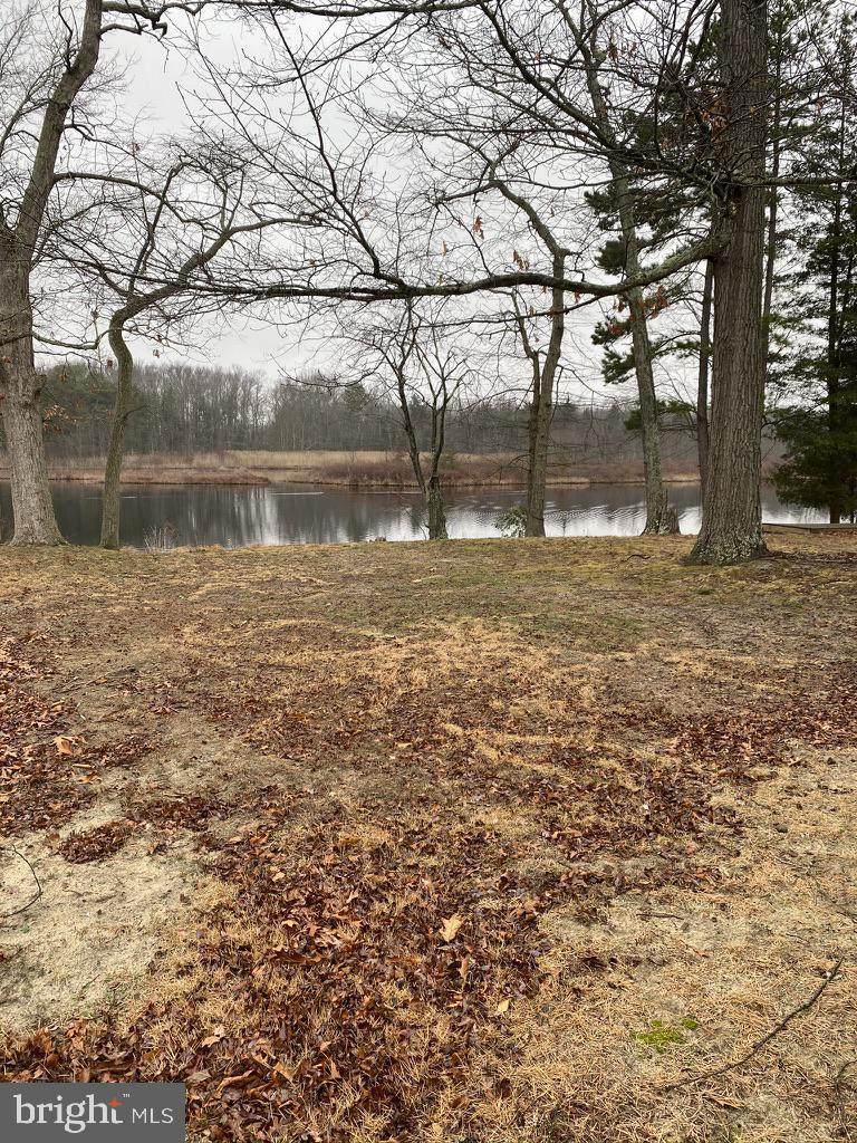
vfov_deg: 67.3
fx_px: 858
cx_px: 428
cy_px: 572
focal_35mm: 26
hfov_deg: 53.1
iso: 32
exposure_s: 1/121
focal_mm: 4.25
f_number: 1.8
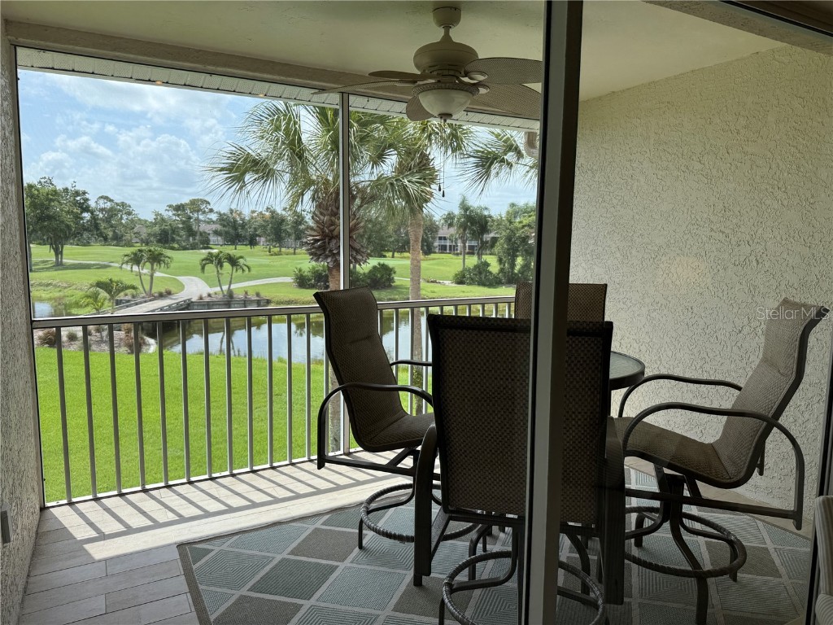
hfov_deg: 71.6
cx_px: 416
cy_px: 312
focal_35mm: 24
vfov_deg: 56.8
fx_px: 578
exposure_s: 1/1689
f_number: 1.78
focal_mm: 6.76
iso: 80
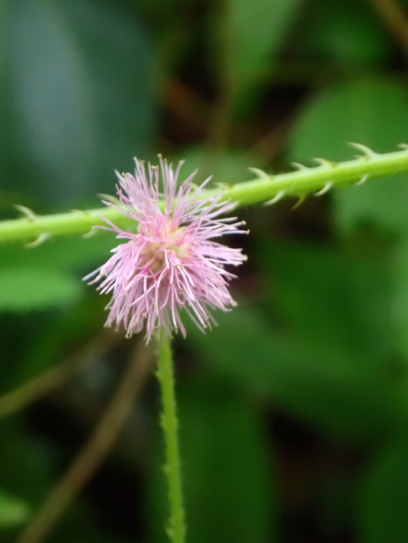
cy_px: 272
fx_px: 1571
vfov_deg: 19.6
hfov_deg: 14.8
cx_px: 204
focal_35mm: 100
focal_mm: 18
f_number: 6.3
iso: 1600
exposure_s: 1/200
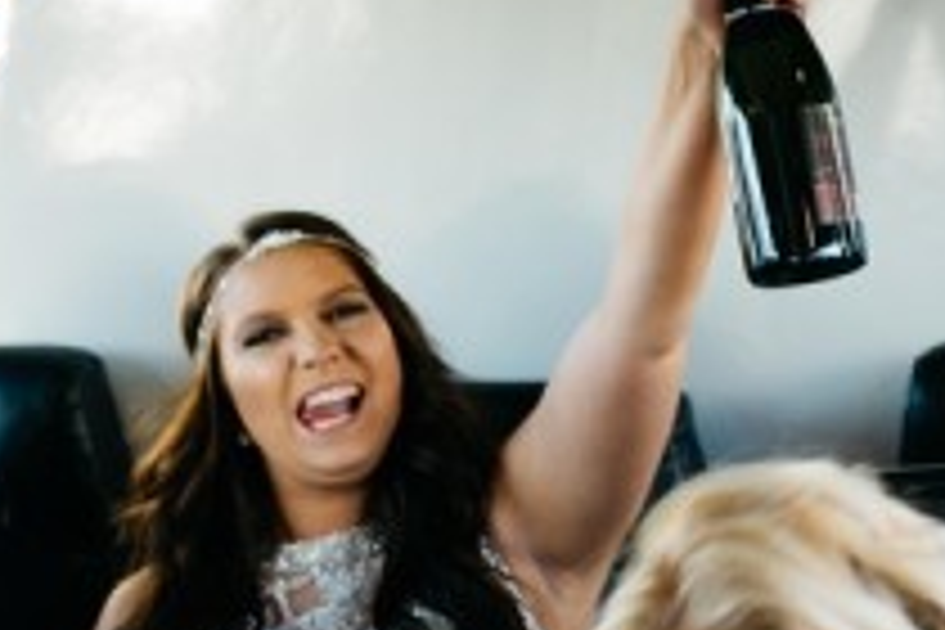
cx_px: 819
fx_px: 3753
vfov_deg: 9.6
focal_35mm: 143
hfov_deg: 14.2
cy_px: 302
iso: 160
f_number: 2
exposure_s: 1/80
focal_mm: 50
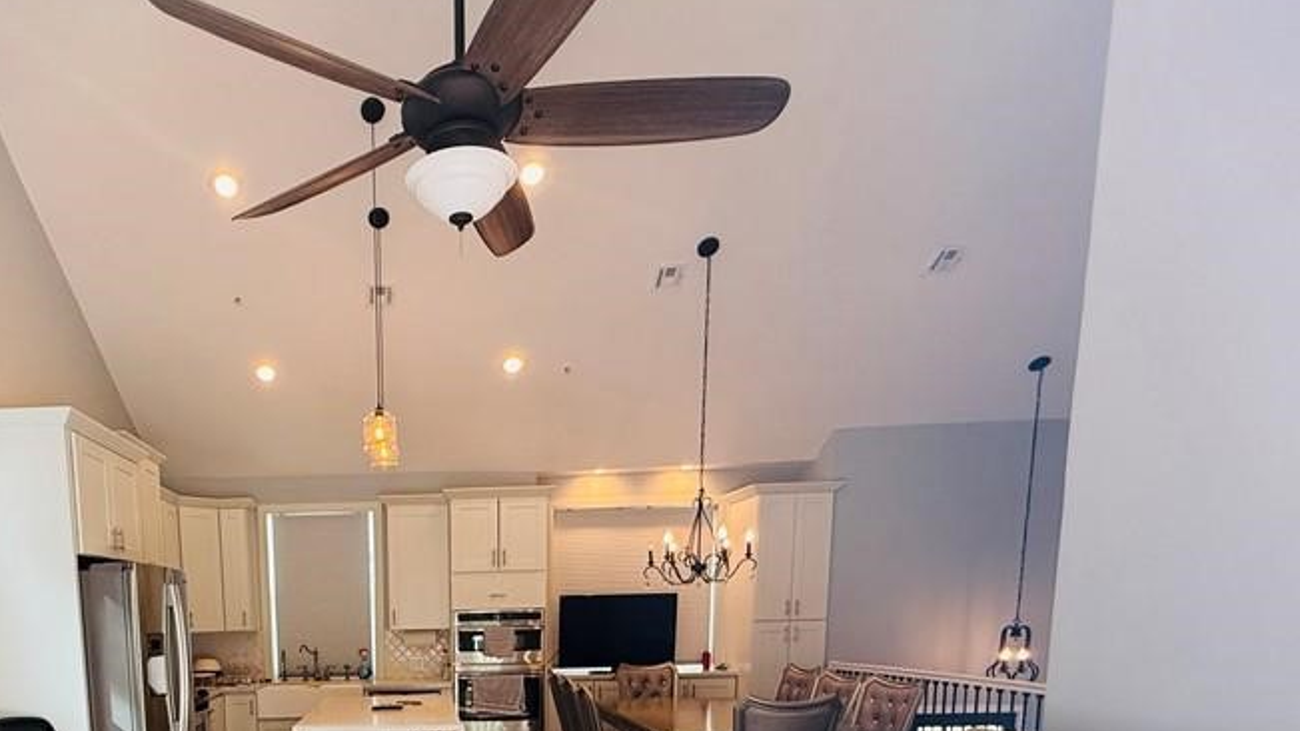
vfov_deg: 41.1
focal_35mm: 24
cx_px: 375
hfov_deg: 72.6
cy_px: 743
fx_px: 827
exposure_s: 1/99
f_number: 2.2
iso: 100
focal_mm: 2.22
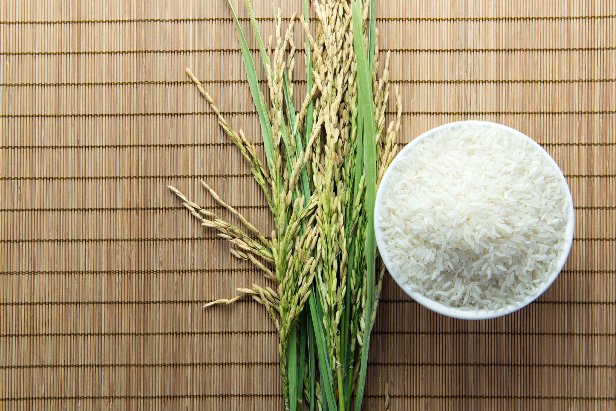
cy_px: 206
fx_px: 941
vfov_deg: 24.6
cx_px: 308
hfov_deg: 36.2
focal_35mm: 55
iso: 100
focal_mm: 55
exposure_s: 1/8
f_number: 9
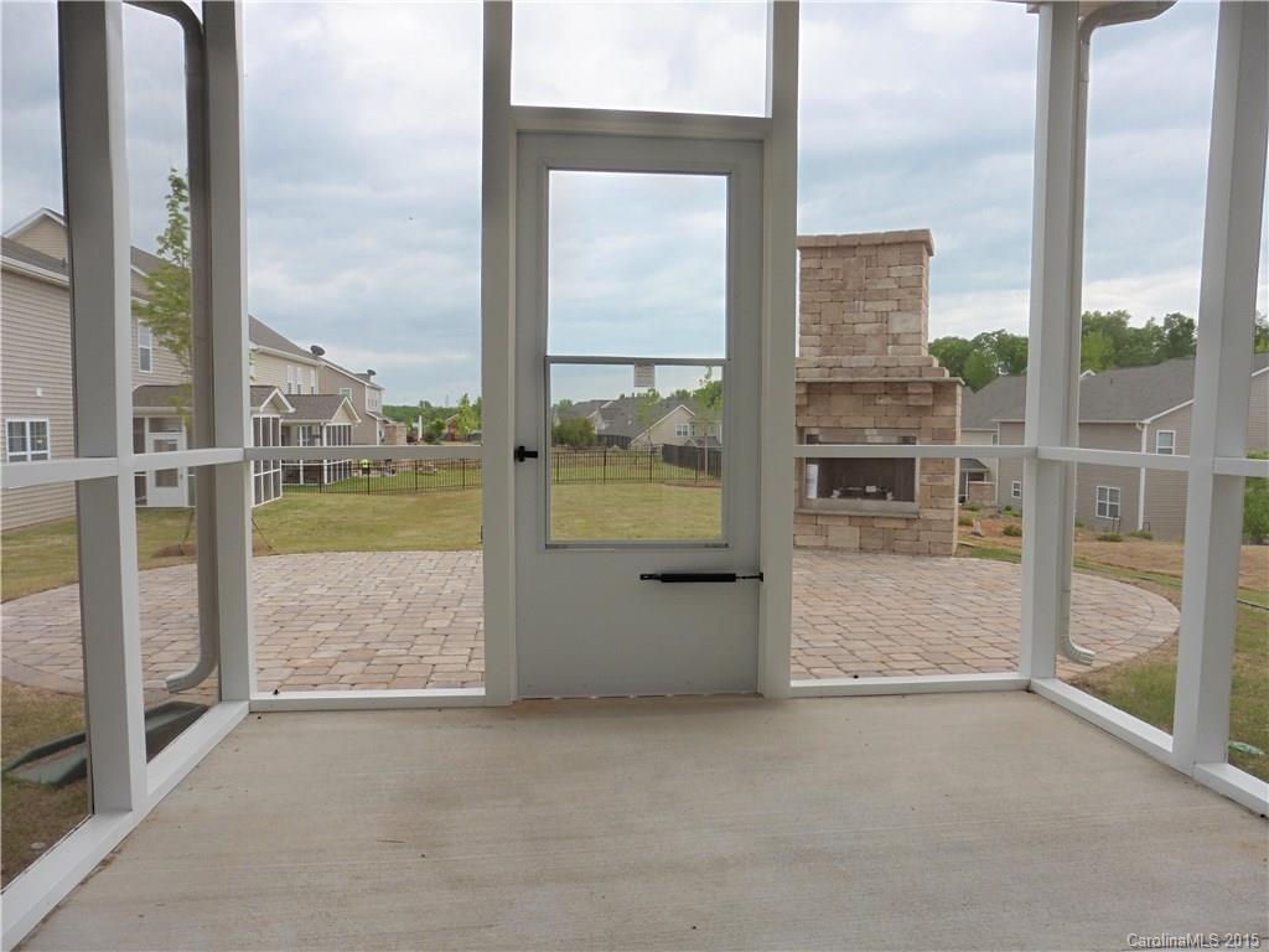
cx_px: 634
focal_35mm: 24
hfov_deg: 71.6
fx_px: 880
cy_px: 476
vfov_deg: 56.8
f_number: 4
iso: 100
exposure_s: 1/200
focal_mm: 4.3
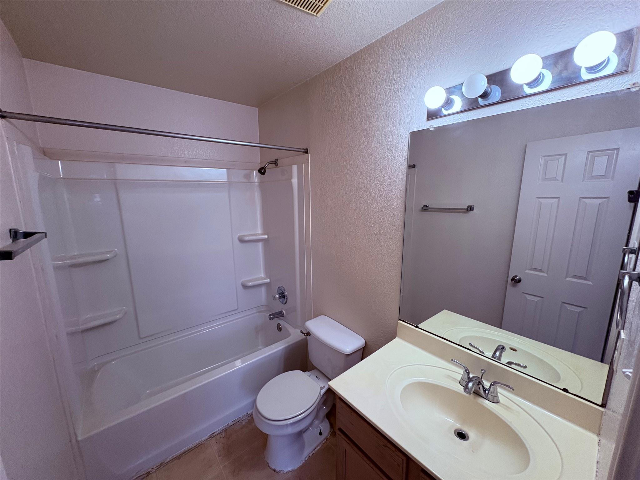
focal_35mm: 14
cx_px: 320
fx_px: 259
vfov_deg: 85.7
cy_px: 240
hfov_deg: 102.1
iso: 250
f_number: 2.2
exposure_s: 1/91
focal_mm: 2.22
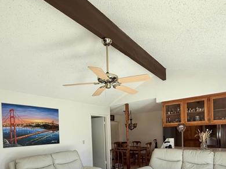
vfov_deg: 54.8
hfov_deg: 73.9
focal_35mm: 23
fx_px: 150
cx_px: 121
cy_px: 135
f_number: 2.2
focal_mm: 2.22
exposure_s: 1/99
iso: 250
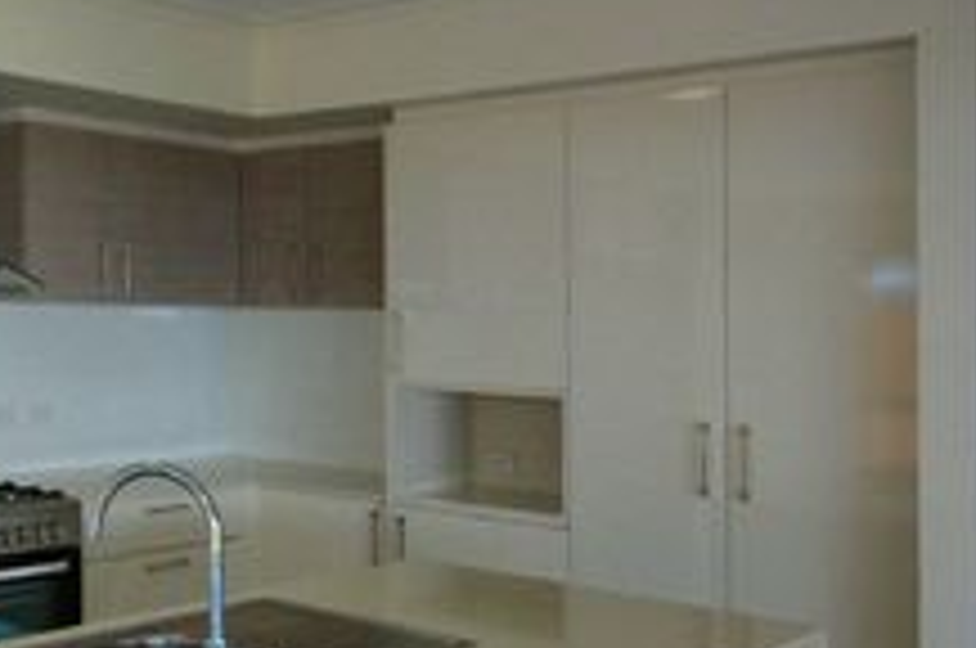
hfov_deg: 42.4
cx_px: -13
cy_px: 515
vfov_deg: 33.2
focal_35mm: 39
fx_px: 1056
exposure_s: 1/125
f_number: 6.7
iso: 400
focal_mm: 12
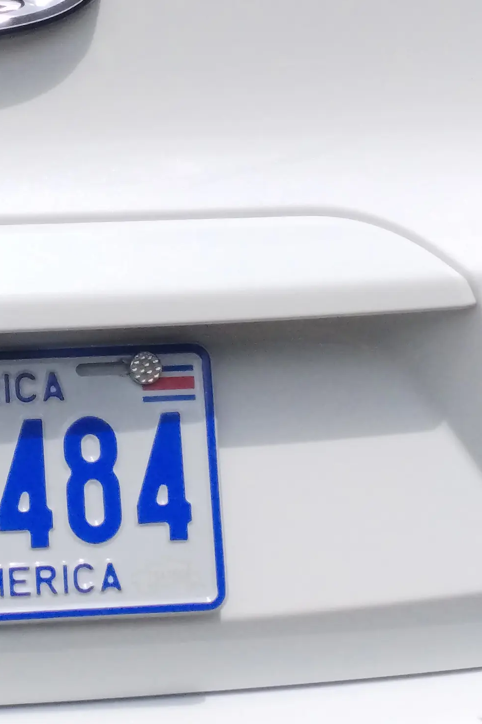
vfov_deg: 10.8
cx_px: -60
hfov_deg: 7.2
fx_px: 3797
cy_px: 134
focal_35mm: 189
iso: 100
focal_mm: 4.75
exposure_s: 1/1748
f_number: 1.8
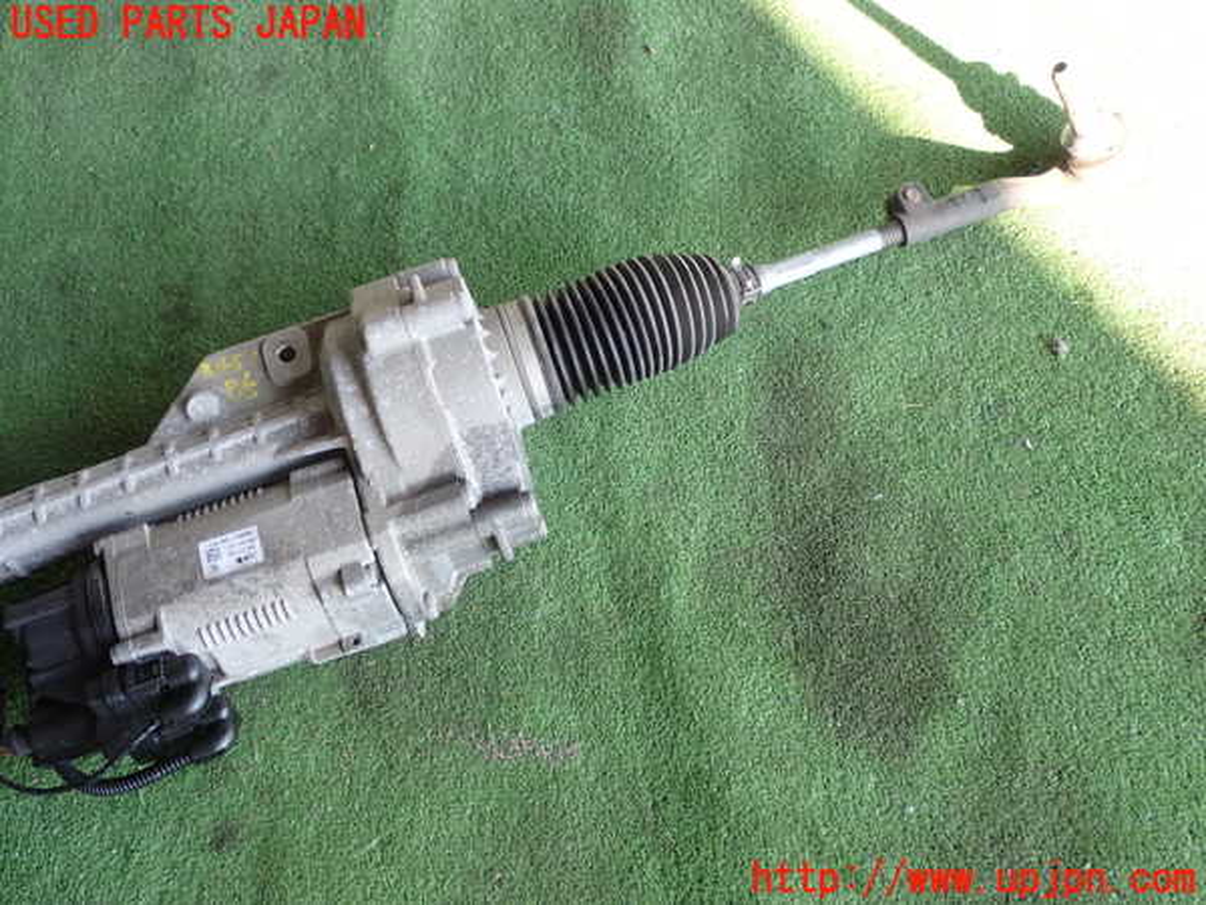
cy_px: 452
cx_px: 603
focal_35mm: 44
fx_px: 1533
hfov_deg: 42.9
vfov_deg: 32.9
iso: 200
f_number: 2.9
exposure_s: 1/60
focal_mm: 7.84
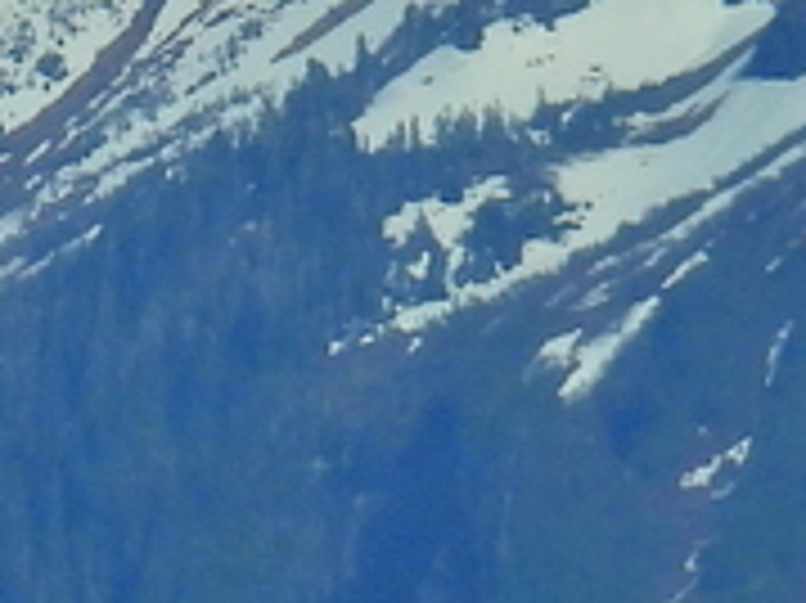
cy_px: 904
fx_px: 83301
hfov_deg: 0.6
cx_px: -1657
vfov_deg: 0.4
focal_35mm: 3580
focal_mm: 89.2
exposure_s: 1/1000
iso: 100
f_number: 5
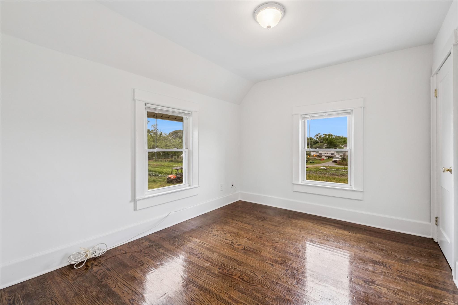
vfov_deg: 77.3
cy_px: 152
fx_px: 191
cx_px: 229
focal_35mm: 15
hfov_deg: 100.4
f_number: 14
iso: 640
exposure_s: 1/25
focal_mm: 15
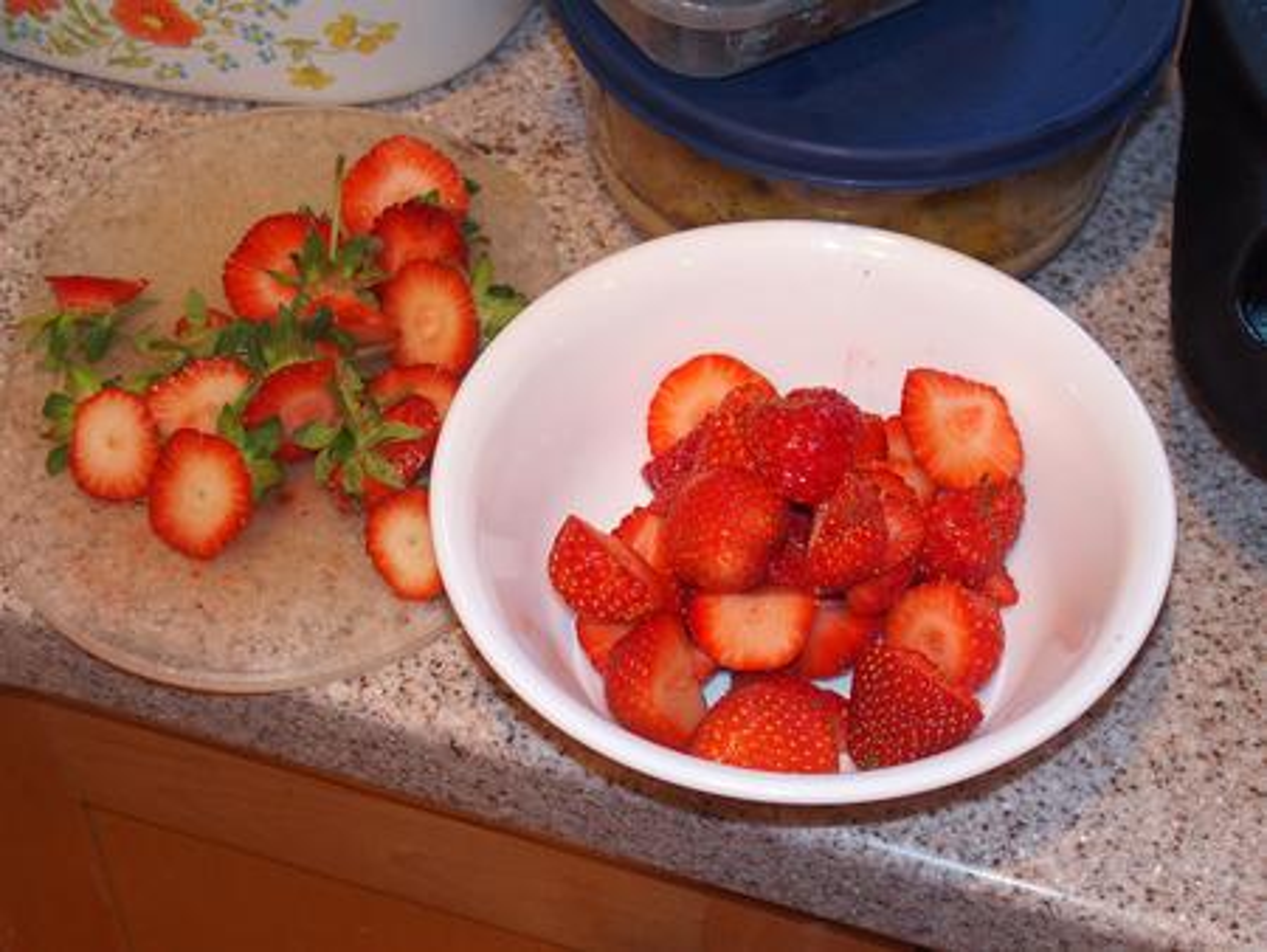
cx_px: 634
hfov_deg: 33.8
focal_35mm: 57
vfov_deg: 25.7
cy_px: 476
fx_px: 2087
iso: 400
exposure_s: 1/50
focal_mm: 12
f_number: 2.8
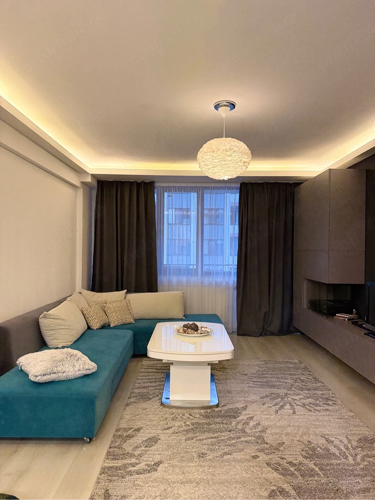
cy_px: 250
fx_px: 347
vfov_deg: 71.6
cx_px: 188
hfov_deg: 56.8
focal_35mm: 24
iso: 320
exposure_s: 1/50
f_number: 1.78
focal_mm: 6.76
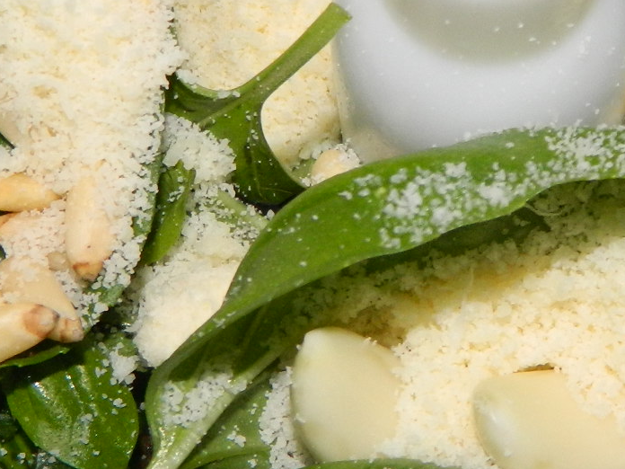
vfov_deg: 14.4
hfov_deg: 18.9
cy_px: 179
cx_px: 490
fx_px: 1860
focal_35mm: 103
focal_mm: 6.2
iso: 200
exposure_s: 1/40
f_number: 9.4
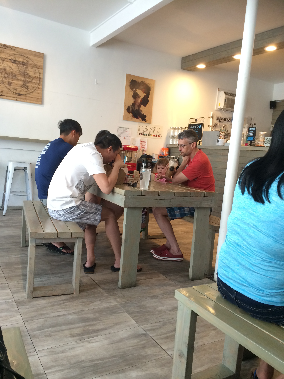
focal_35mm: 29
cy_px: 190
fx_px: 317
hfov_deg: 48.2
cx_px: 142
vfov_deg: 61.7
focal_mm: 4.15
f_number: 2.2
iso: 64
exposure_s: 1/30
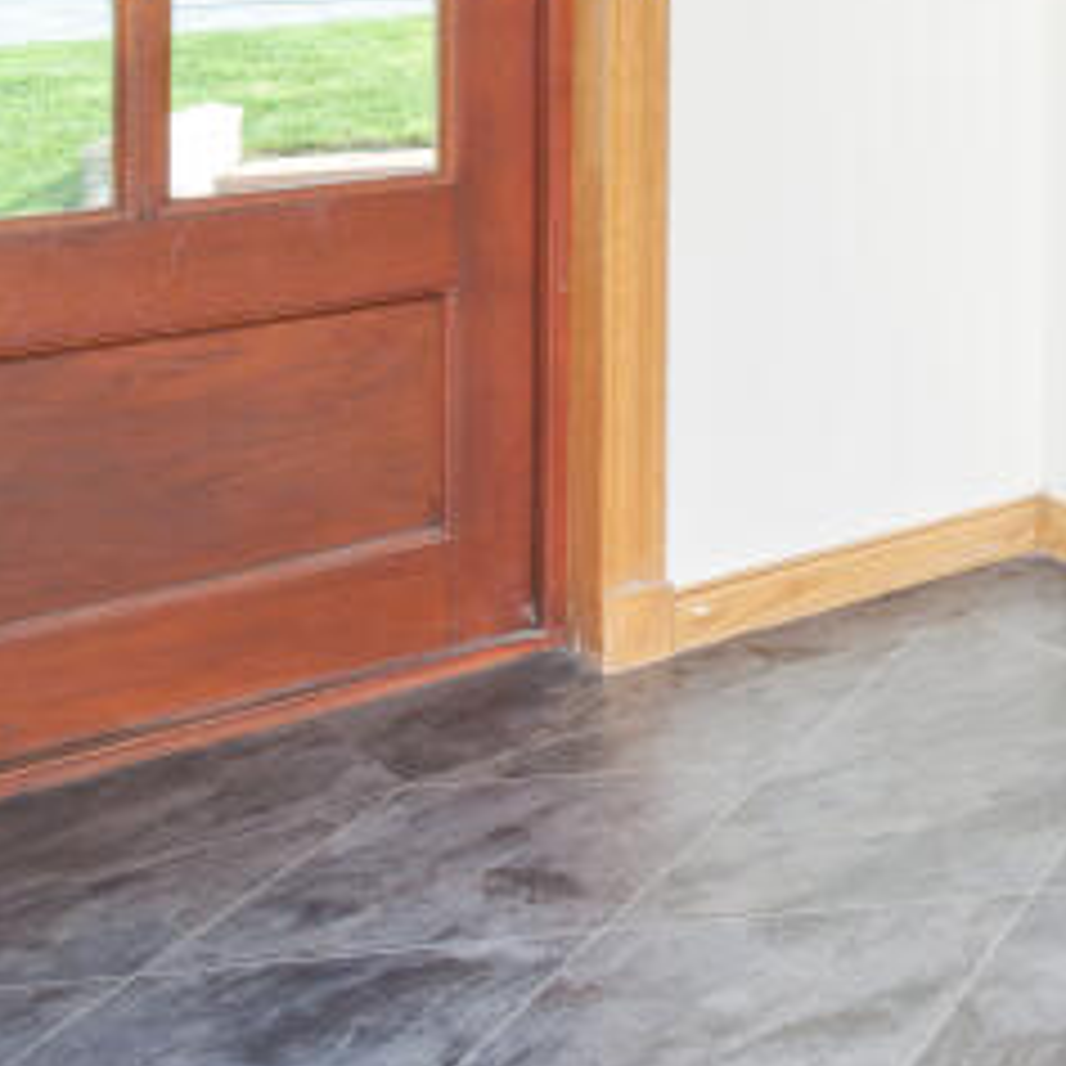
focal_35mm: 55
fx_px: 1916
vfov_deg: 27.9
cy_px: -151
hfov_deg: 18.1
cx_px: 2222
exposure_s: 1/80
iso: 400
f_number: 6.4
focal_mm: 10
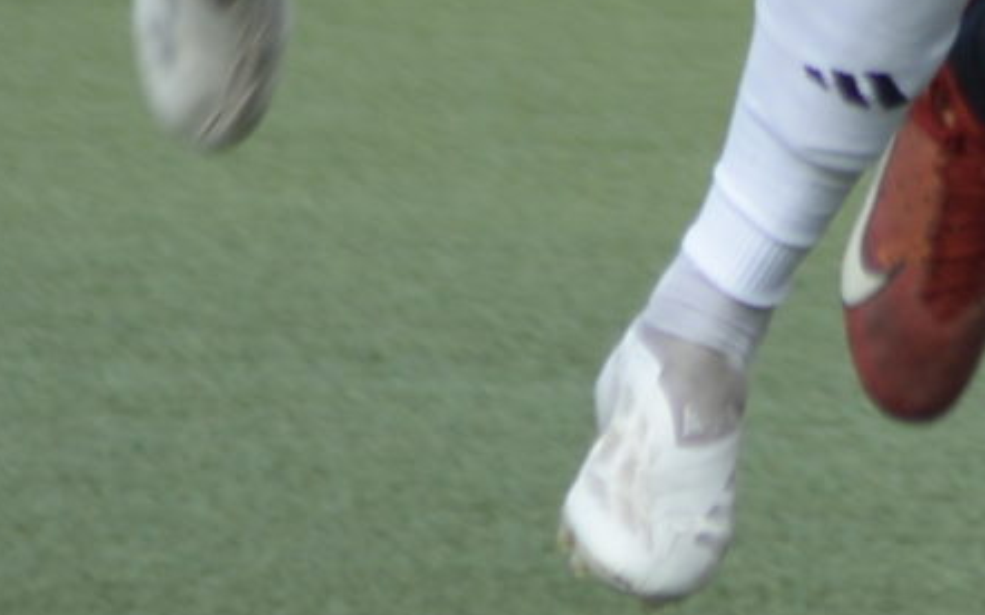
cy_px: -826
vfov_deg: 0.7
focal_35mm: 1770
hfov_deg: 1.2
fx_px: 47503
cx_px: 1627
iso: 640
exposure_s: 1/640
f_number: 5.6
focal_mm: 300
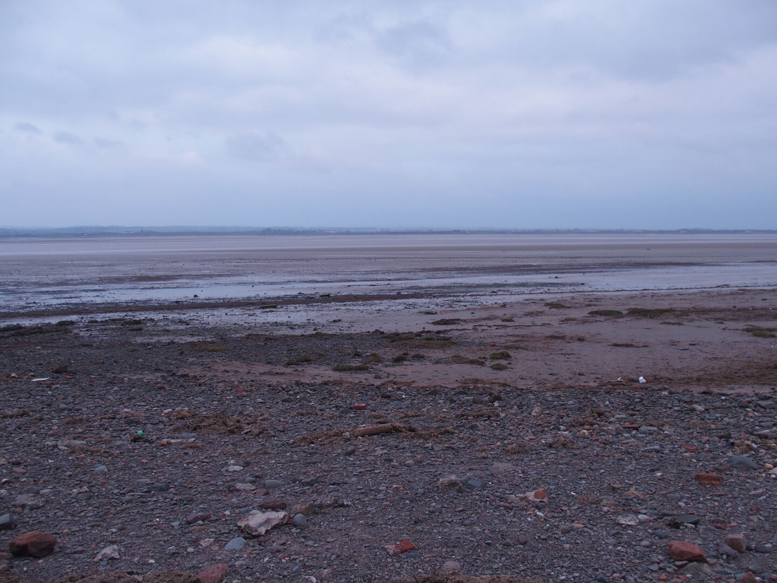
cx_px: 388
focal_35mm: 28
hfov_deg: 63.4
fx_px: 628
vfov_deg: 49.7
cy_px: 292
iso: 200
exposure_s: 1/40
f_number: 2.8
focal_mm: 6
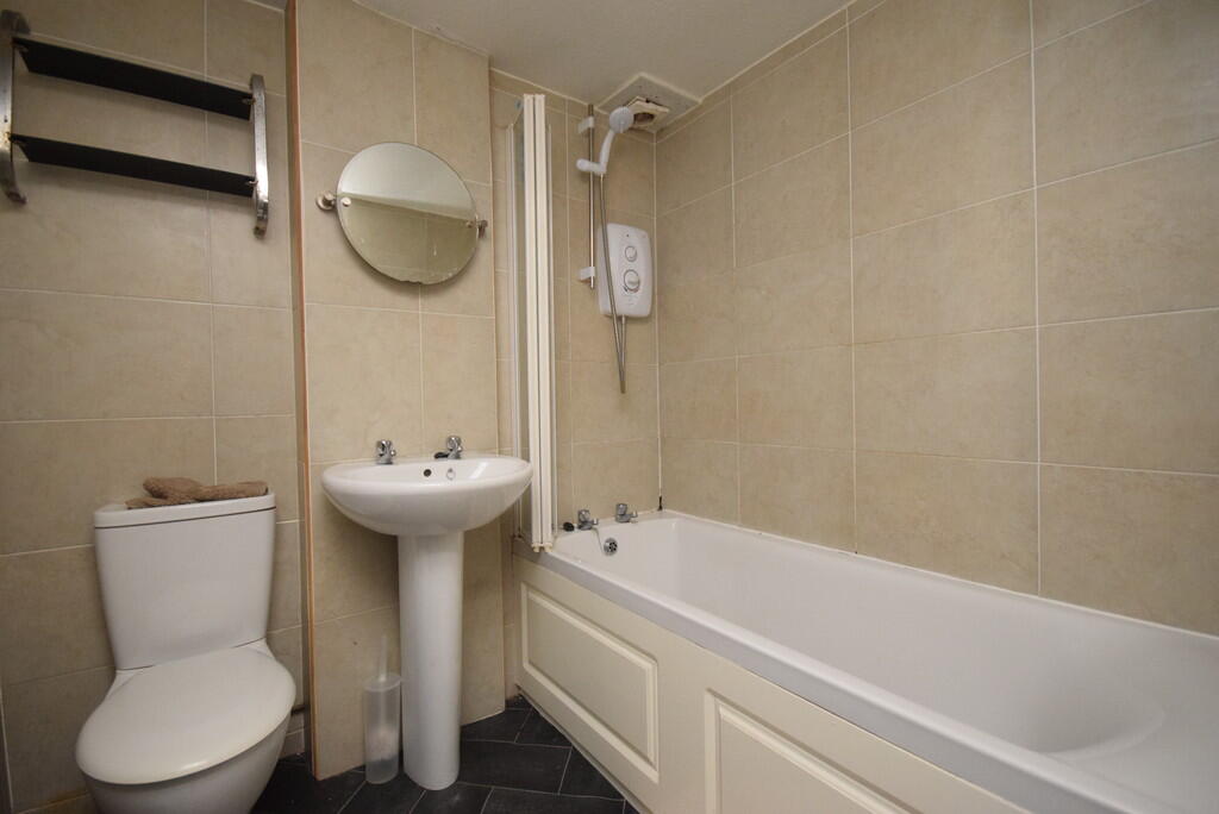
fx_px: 508
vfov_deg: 77.4
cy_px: 407
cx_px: 610
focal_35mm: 15
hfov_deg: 100.4
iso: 3200
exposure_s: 1/60
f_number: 4
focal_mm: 10
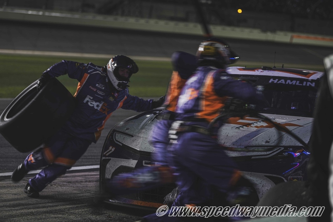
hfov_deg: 20.0
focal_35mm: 102
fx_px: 943
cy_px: 111
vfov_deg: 13.4
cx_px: 166
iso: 200
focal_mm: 102
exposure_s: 1/60
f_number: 2.8
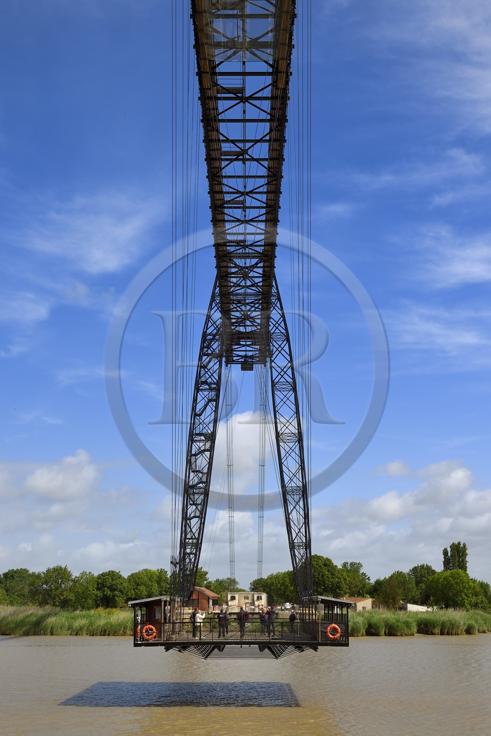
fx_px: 818
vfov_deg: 48.5
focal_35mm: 40
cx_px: 246
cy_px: 368
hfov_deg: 33.4
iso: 200
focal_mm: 40
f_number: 16
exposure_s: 1/250
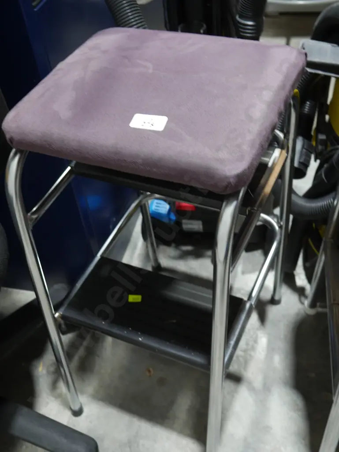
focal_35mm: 40
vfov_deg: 46.8
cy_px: 226
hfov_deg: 36.0
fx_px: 522
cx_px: 170
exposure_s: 1/60
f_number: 4.4
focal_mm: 20
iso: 640
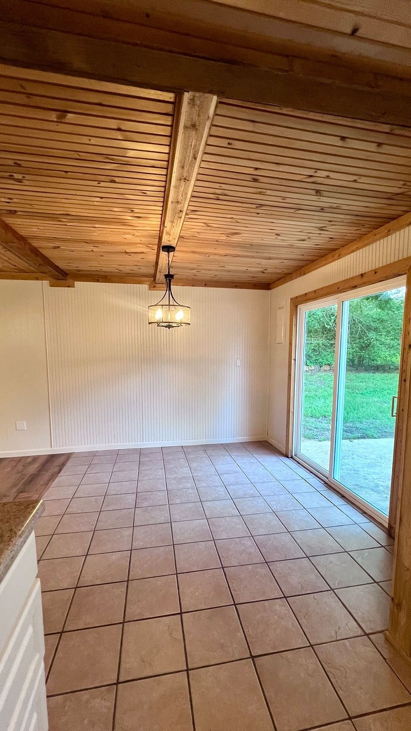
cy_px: 384
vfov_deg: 102.9
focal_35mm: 15
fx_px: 291
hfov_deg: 70.5
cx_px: 210
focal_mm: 1.57
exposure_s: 1/60
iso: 160
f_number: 1.8
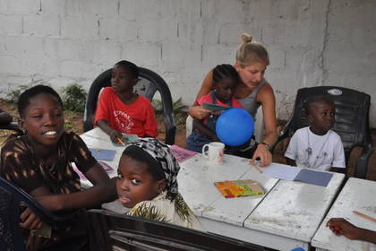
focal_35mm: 48
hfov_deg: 41.1
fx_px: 501
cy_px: 126
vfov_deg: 28.1
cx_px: 188
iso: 800
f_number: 5
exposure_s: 1/100
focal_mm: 32
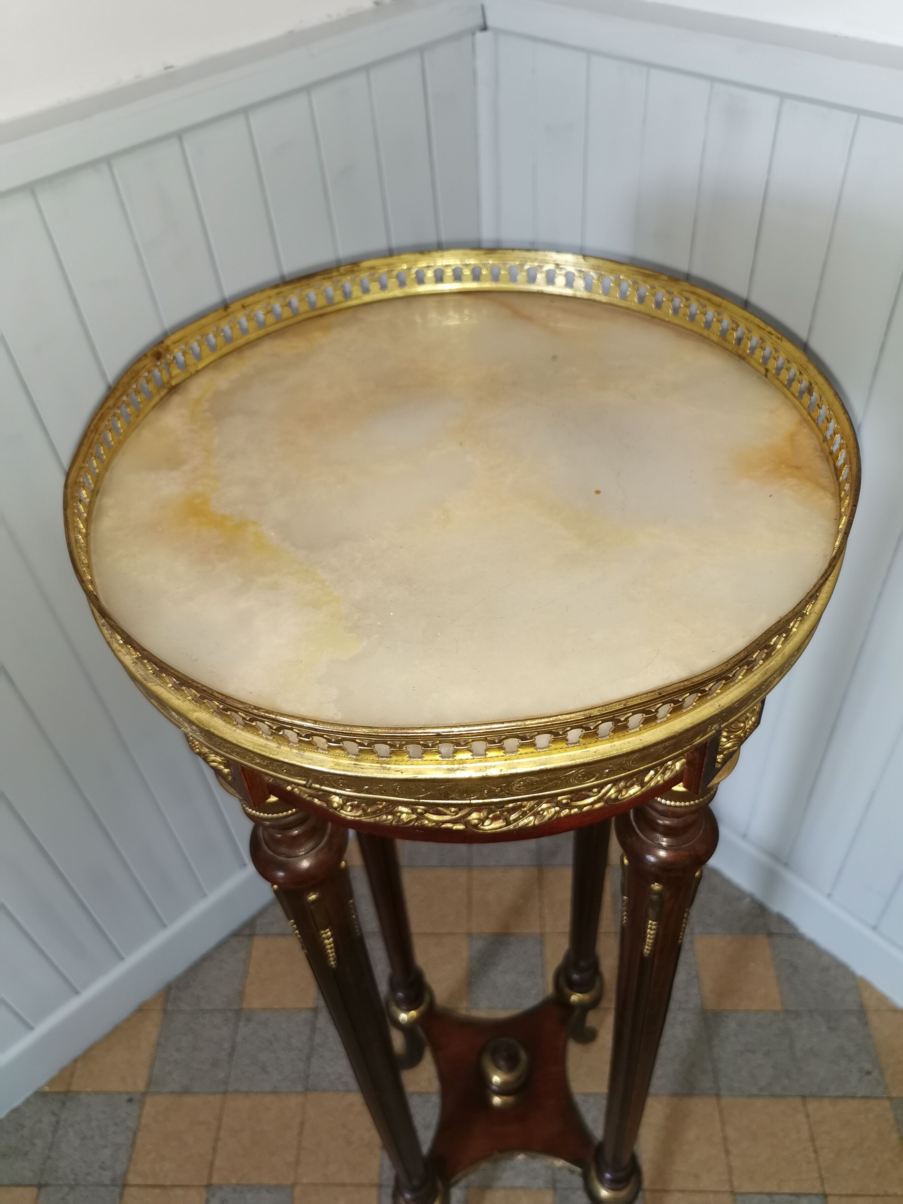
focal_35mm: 27
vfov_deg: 65.3
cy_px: 602
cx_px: 452
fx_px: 939
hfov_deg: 51.4
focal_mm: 5.58
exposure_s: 1/100
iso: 160
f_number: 1.8
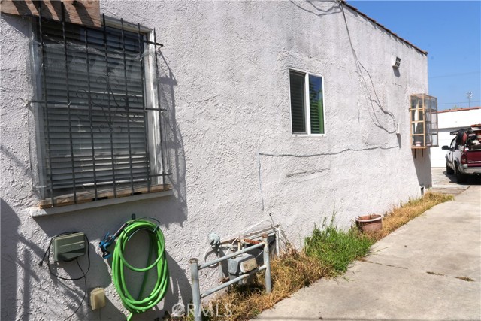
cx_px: 240
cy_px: 160
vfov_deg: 53.2
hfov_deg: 73.7
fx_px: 321
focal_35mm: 24
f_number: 22
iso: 125
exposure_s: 1/60.1
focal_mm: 16
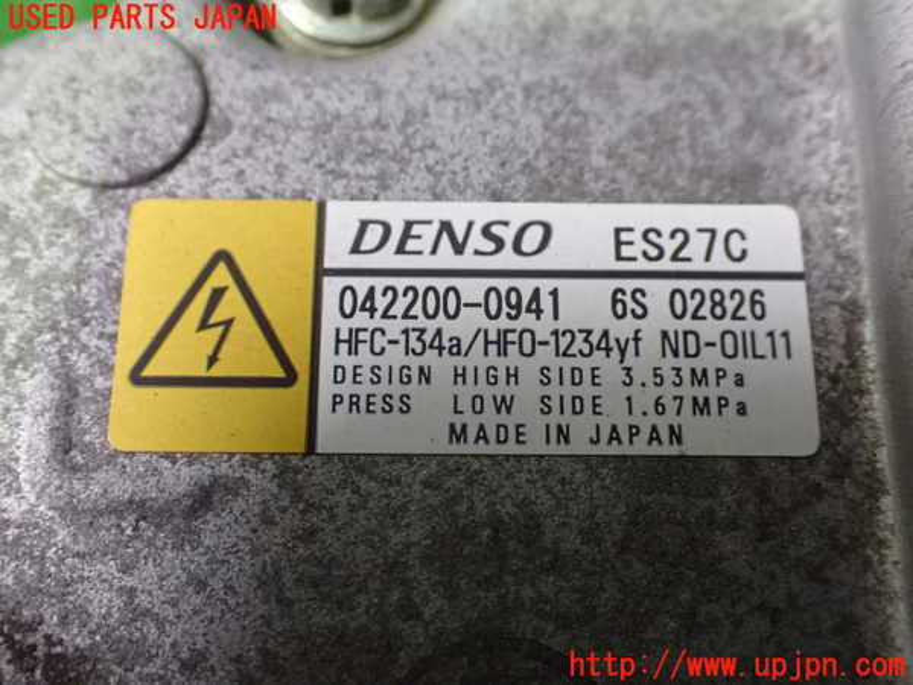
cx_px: 456
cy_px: 342
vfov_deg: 35.1
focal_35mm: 41
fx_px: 1081
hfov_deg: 45.8
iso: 1250
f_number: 2.8
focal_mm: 7.31
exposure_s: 1/40
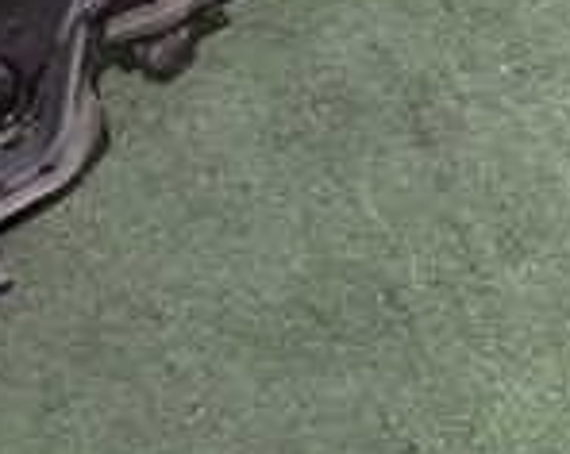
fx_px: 1668
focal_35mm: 99
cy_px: -173
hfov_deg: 19.4
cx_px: 270
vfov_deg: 14.7
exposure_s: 1/30
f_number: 2
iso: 400
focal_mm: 4.5
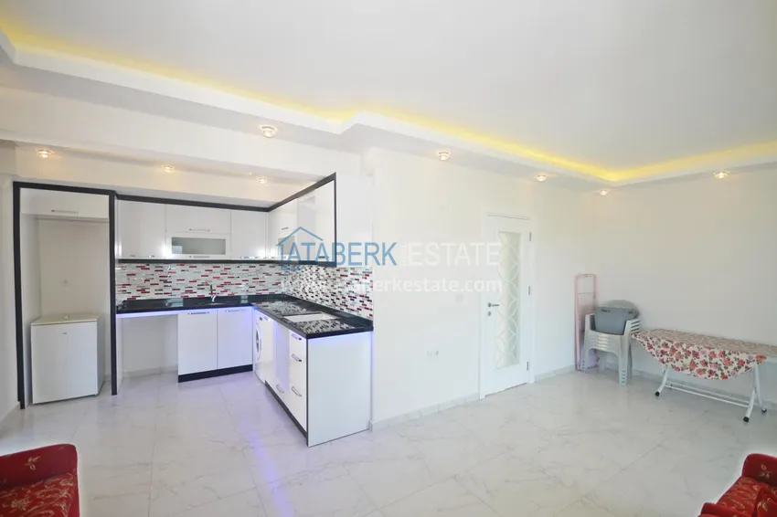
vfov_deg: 77.3
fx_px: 324
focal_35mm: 15
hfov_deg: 100.4
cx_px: 388
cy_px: 258
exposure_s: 1/80
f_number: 4.5
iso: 200
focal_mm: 10
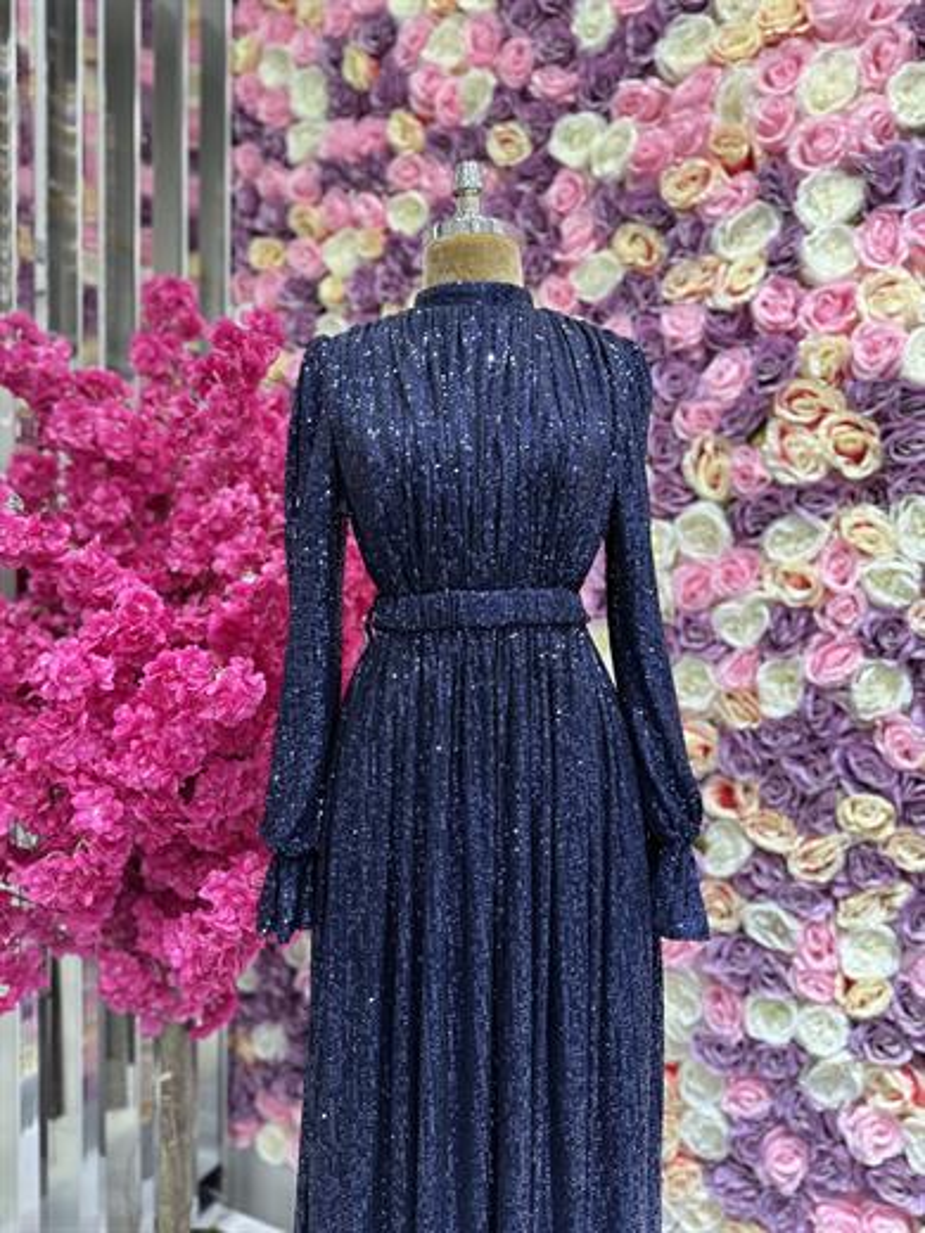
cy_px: 616
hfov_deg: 56.8
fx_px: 855
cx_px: 462
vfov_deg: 71.6
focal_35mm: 24
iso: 100
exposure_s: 1/100
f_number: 1.78
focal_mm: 6.86
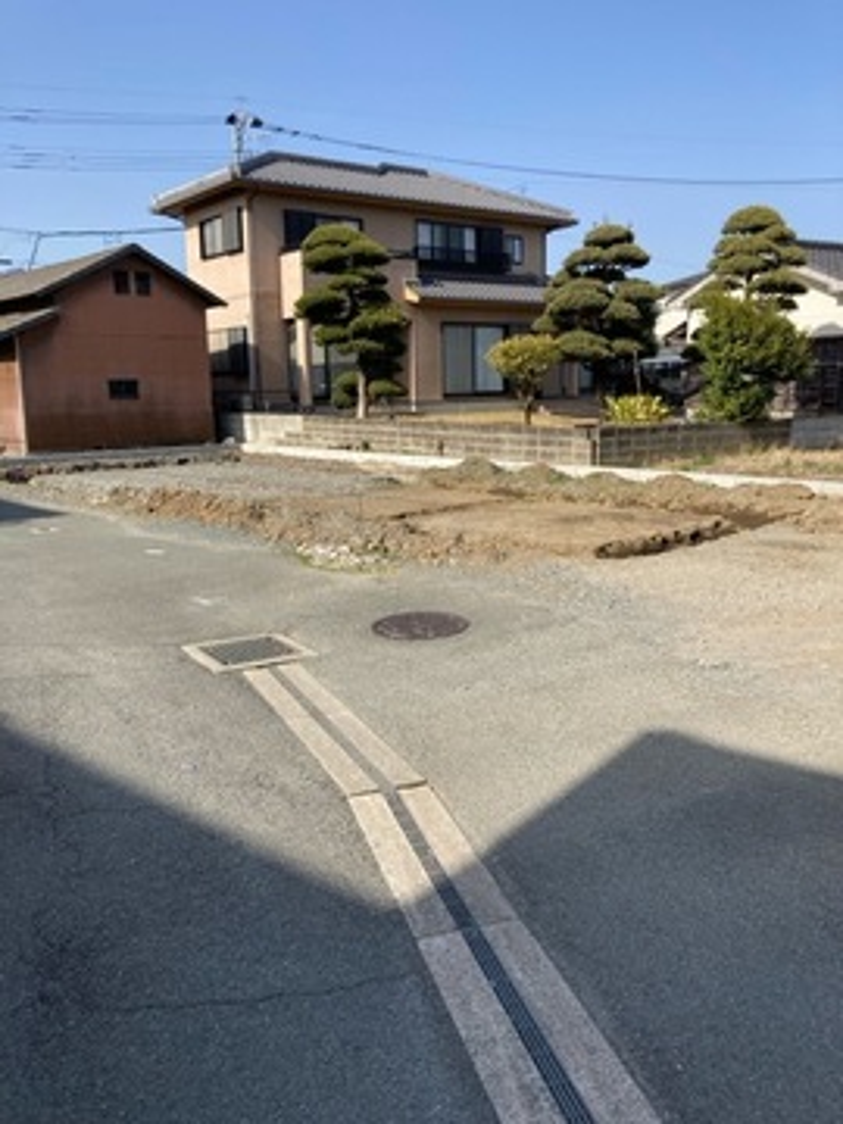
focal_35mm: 28
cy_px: 562
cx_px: 422
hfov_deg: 49.7
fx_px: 909
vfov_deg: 63.4
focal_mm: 3.99
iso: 20
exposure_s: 1/1517
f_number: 1.8
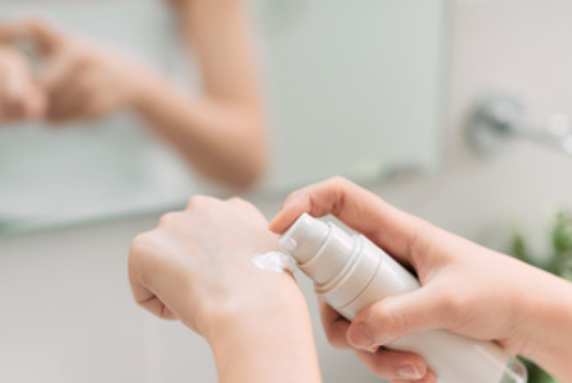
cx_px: 293
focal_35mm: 82
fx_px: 1304
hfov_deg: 24.7
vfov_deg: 16.6
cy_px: 299
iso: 200
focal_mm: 50
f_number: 1.8
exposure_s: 1/125
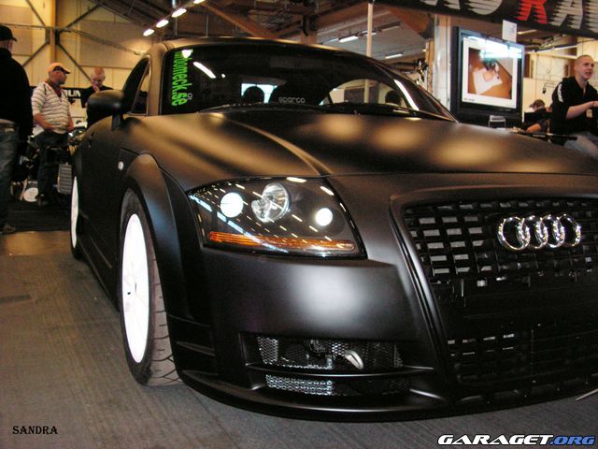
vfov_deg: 37.7
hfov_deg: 49.0
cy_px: 224
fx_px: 656
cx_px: 299
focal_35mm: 38
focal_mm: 6.4
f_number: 3.2
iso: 160
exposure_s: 1/40
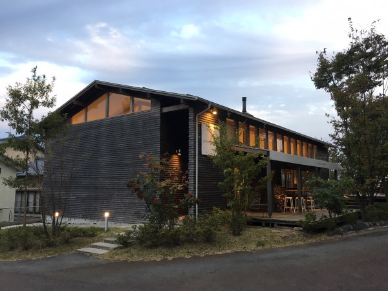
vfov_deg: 48.2
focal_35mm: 29
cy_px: 146
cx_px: 194
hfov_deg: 61.7
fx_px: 325
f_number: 2.2
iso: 32
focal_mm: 4.15
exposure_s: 1/30
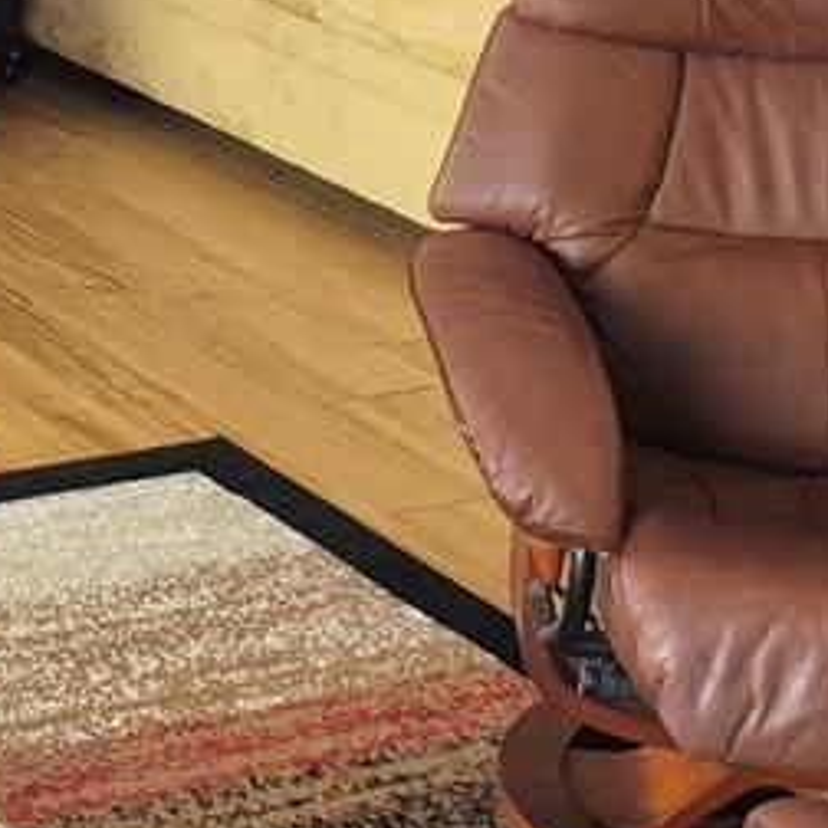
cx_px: -46
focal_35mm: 129
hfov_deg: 13.3
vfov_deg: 12.9
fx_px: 3491
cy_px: -368
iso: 400
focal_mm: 5.4
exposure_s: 1/120
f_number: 1.8
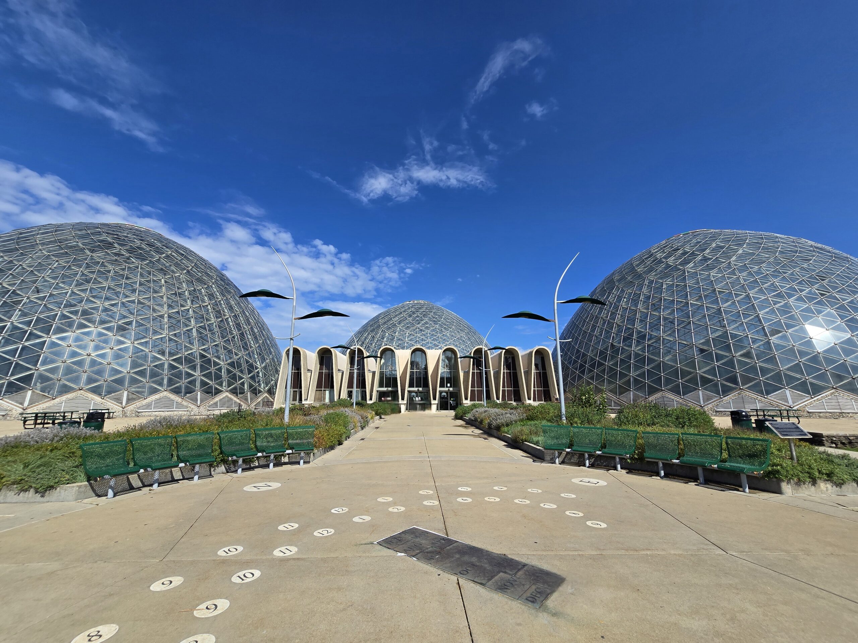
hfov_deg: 106.2
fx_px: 322
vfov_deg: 89.9
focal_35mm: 13
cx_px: 429
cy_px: 322
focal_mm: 2.2
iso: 50
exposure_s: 1/3333
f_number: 2.2
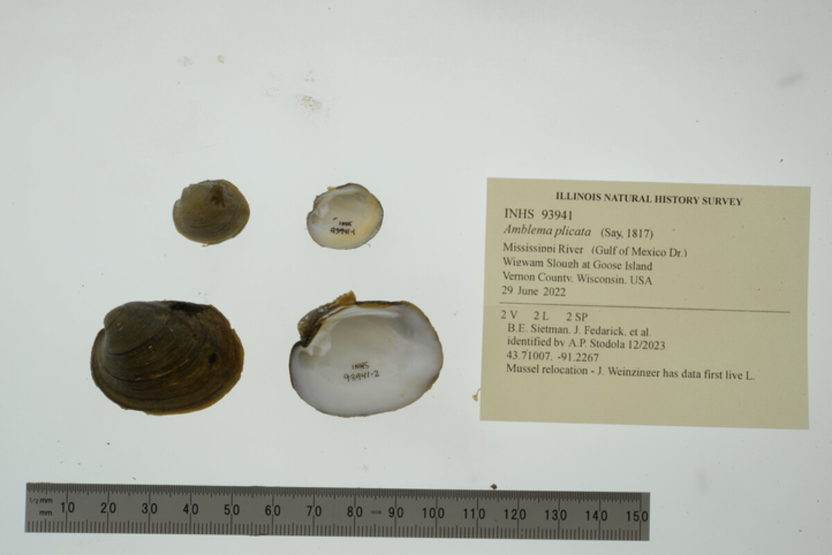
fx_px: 1387
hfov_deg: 33.4
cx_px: 416
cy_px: 278
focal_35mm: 60
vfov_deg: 22.6
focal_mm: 60
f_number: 32
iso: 100
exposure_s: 1/10
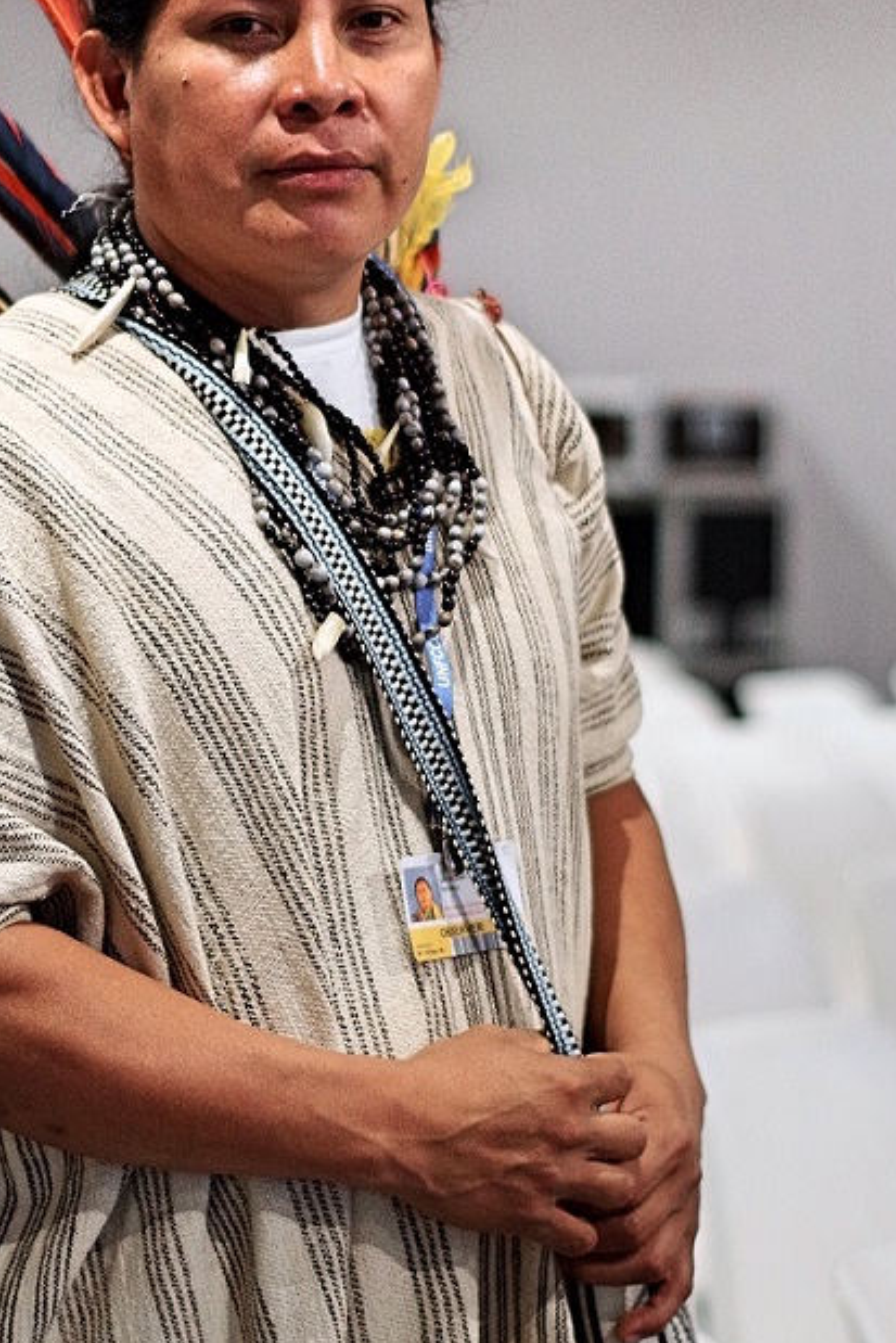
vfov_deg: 14.0
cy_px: 455
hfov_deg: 9.4
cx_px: 121
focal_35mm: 146
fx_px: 5447
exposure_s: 1/100
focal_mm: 50
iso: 800
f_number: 2.2
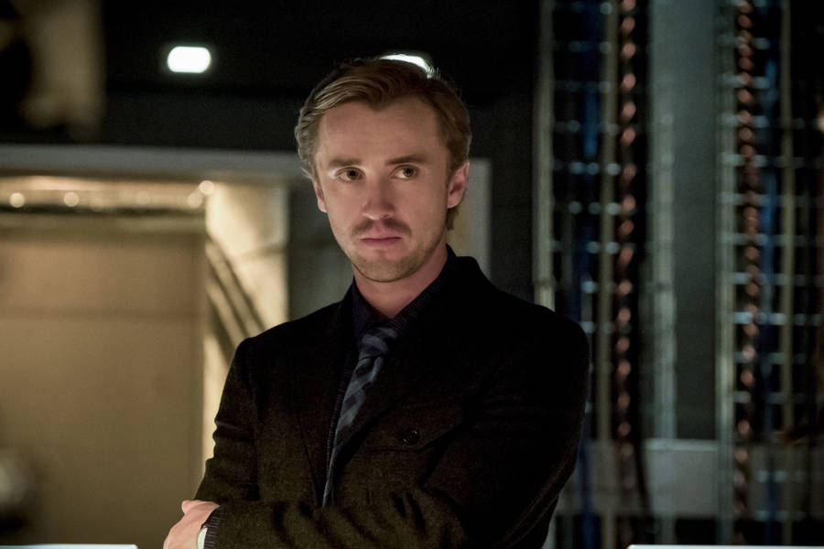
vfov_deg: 9.0
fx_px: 3502
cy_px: 274
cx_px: 412
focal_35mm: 153
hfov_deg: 13.4
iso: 8000
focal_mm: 102.2
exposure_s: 1/200
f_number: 4
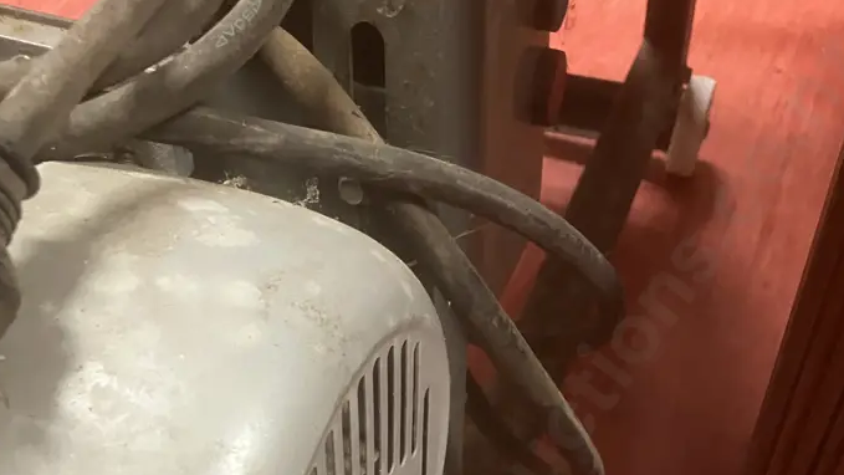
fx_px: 1029
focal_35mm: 46
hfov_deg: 44.5
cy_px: 557
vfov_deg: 23.9
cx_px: 471
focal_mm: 3.99
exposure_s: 1/25
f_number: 1.8
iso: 400
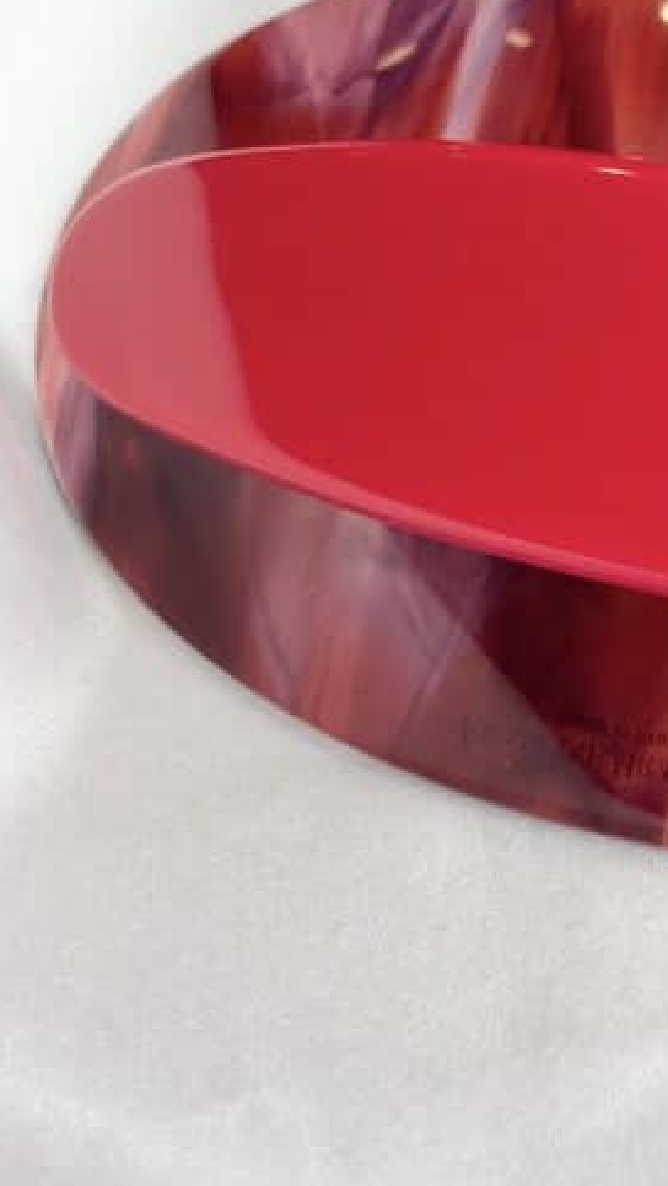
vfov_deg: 17.9
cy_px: 597
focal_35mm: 120
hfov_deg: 10.0
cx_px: 781
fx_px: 3775
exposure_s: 1/512
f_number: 1.6
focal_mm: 5.96
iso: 32
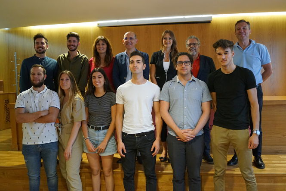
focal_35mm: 33
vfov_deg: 39.9
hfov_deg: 57.2
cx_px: 143
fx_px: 262
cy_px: 96
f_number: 4
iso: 3200
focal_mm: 22
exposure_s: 1/80
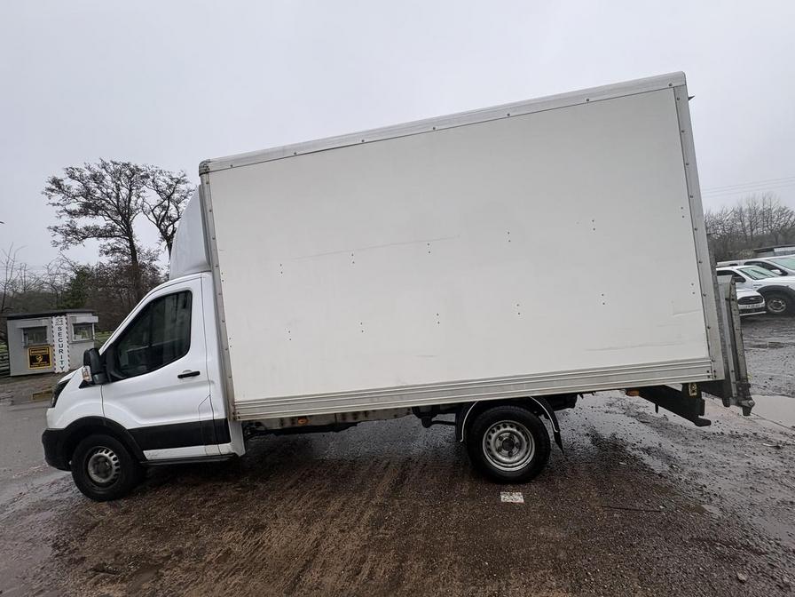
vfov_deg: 85.7
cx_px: 398
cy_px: 298
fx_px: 322
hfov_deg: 102.1
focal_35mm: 14
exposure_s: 1/473
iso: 40
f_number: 2.2
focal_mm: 2.22
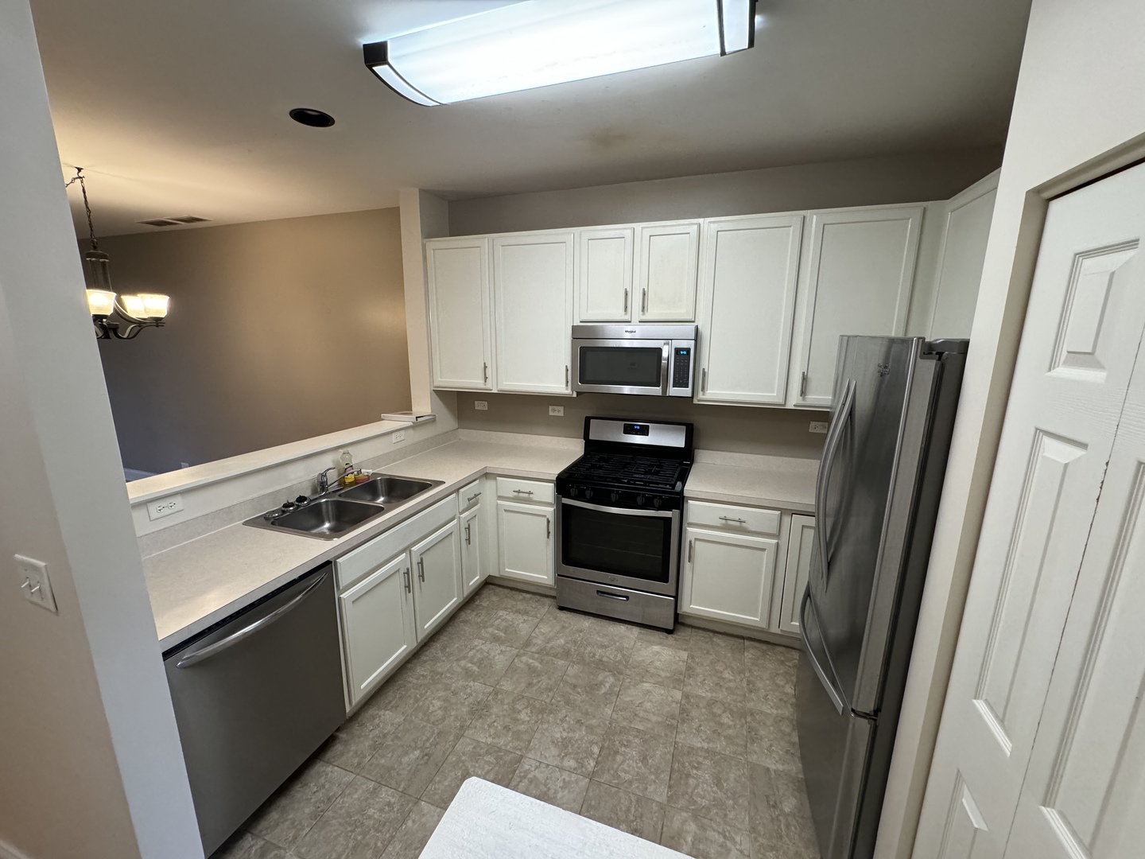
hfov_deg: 102.1
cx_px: 572
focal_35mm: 14
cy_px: 430
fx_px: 463
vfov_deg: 85.7
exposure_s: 1/120
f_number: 2.2
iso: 320
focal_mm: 2.22
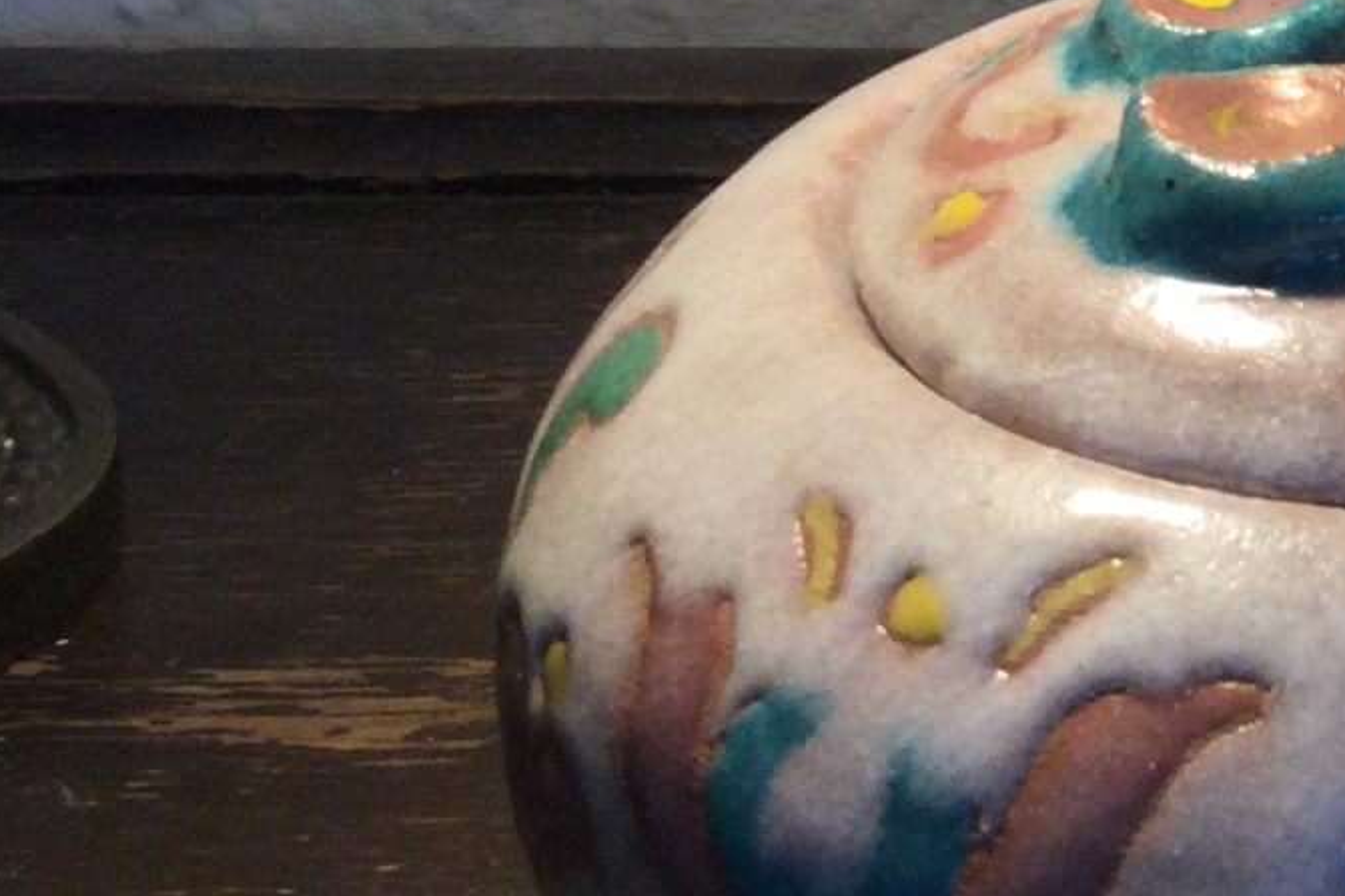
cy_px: -513
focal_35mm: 123
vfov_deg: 10.7
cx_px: 1752
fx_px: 4594
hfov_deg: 15.8
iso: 32
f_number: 2.4
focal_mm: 3.3
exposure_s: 1/50
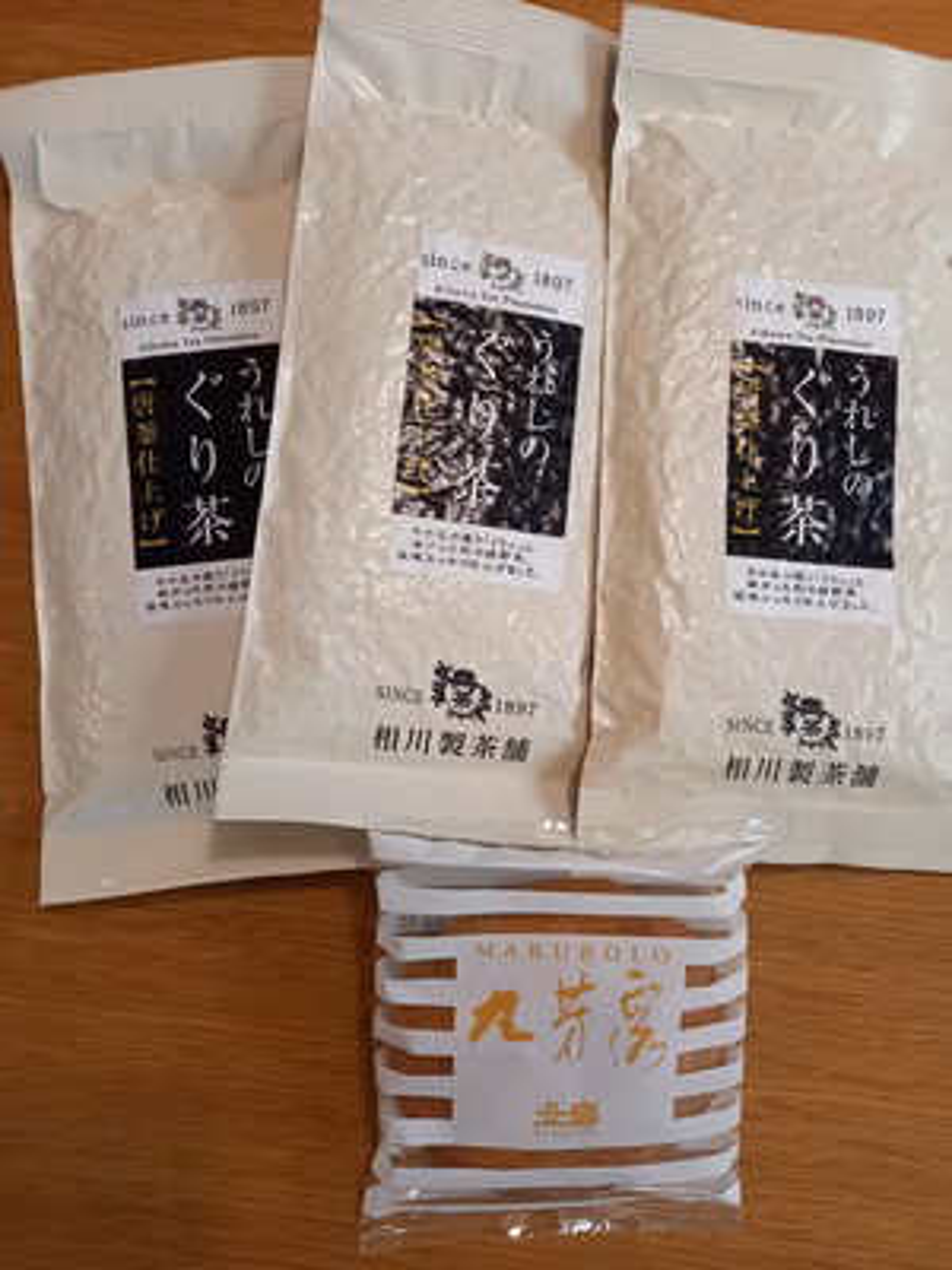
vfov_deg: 69.4
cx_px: 476
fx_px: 917
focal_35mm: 25
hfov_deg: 54.9
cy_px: 635
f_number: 2
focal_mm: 4.6
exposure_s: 1/50
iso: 320
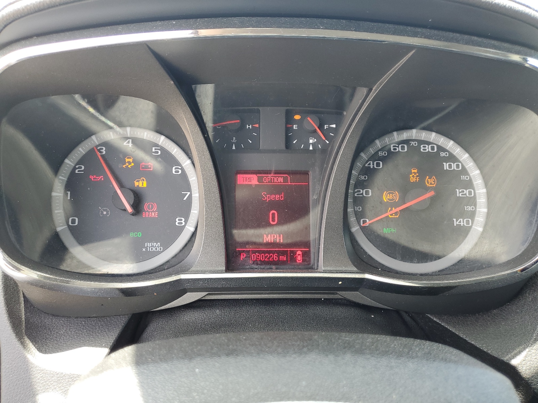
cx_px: 269
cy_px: 202
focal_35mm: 26
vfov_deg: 53.1
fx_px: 404
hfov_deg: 67.3
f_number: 1.5
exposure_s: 1/137
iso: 50
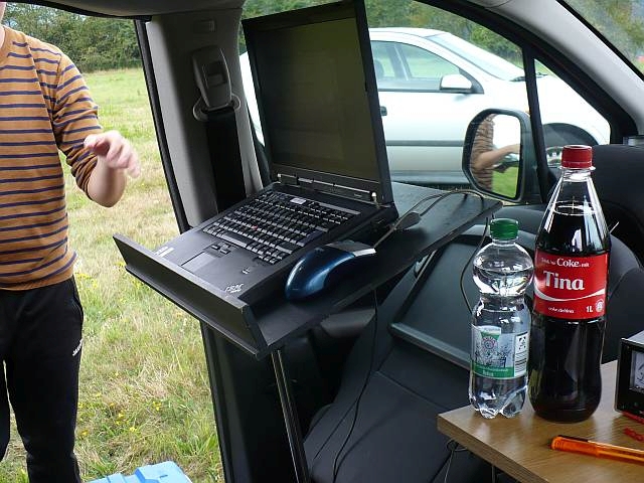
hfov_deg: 39.7
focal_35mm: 48
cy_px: 242
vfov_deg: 30.3
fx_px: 893
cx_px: 322
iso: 100
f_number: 3
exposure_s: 1/80
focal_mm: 7.9
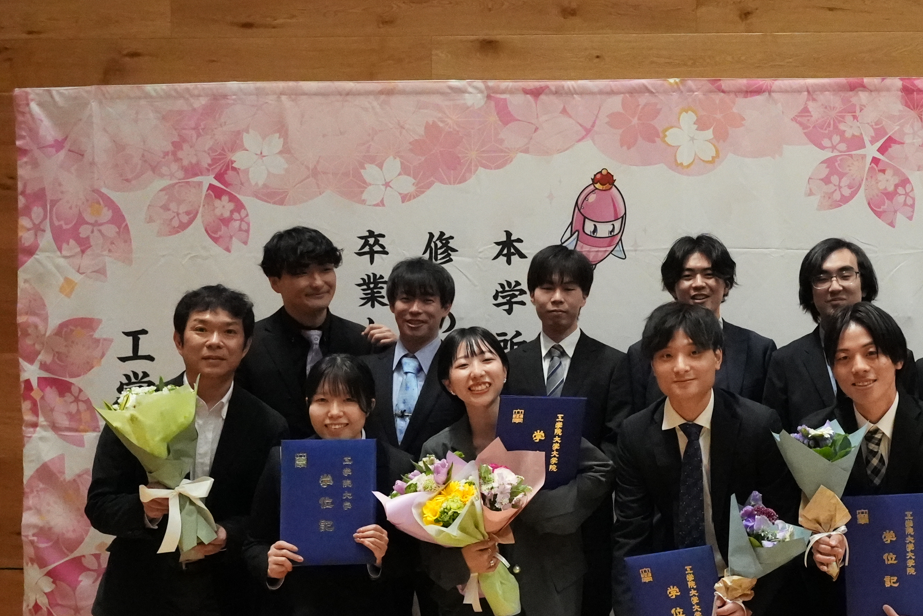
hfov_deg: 38.8
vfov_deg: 27.0
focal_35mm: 50
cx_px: 668
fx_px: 1283
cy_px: 361
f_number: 5
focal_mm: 31
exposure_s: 1/1250
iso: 40000
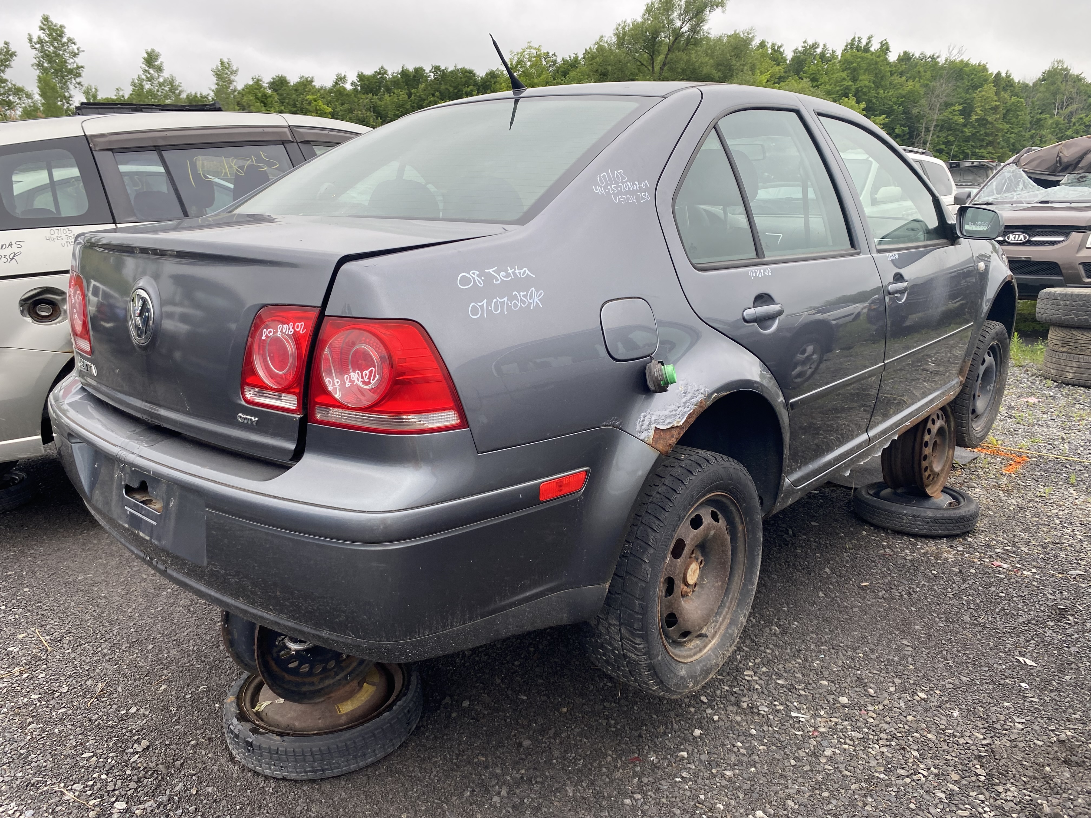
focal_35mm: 26
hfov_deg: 67.3
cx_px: 546
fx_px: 819
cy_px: 409
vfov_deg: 53.1
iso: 32
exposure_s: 1/326
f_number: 1.8
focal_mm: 4.25
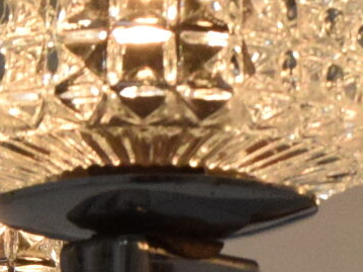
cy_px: 119
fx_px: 4036
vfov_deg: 3.9
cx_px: 851
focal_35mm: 385
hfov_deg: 5.0
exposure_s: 1/320
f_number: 9
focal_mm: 32
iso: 1600
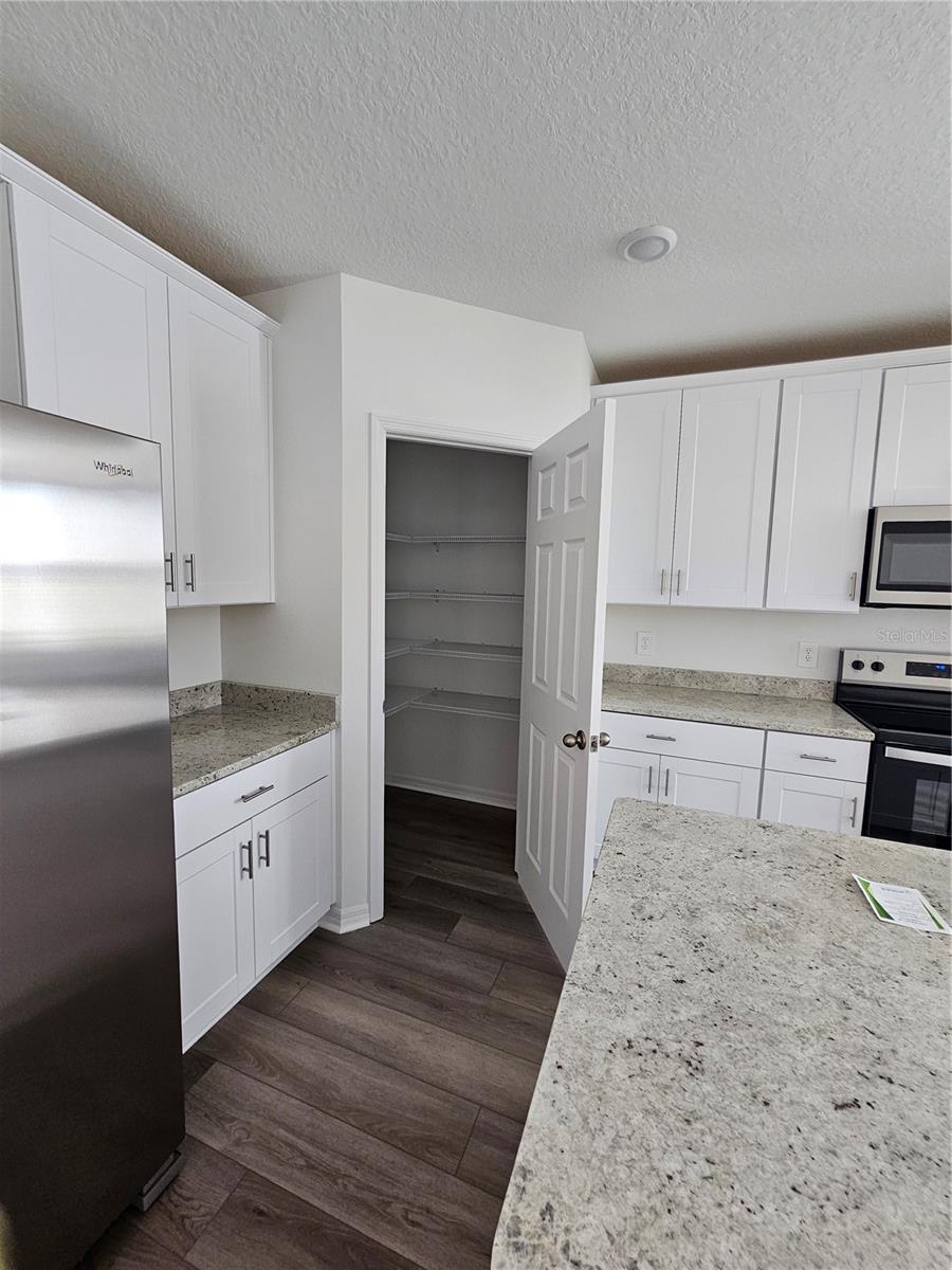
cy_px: 635
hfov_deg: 89.9
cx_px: 476
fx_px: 477
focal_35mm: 13
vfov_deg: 106.2
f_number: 2.2
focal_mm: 2.2
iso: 160
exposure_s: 1/60
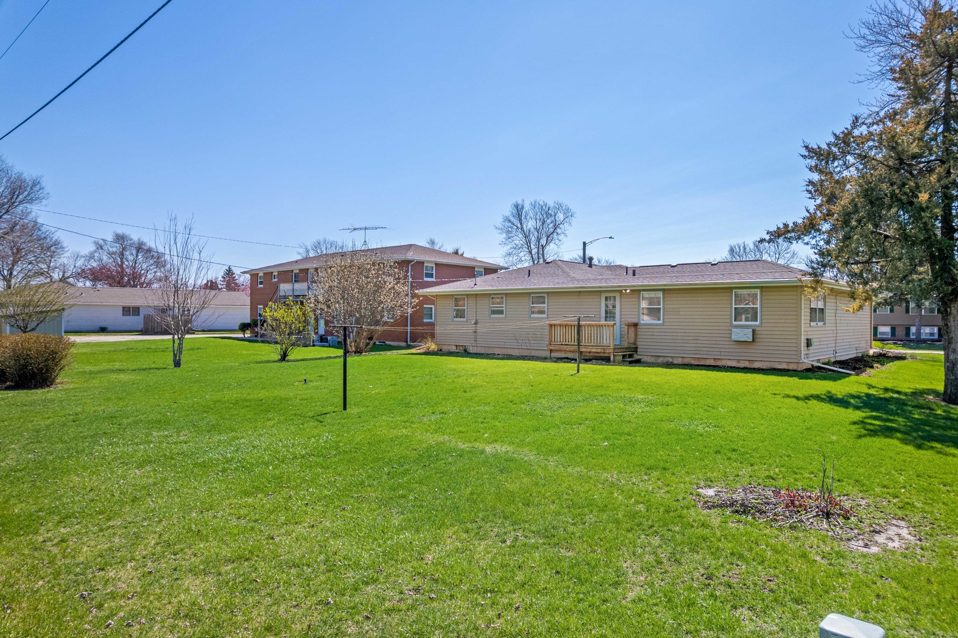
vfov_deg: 57.2
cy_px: 319
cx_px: 479
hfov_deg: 78.6
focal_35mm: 22
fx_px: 585
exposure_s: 1/1250
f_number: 2.8
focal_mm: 8.38
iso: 100
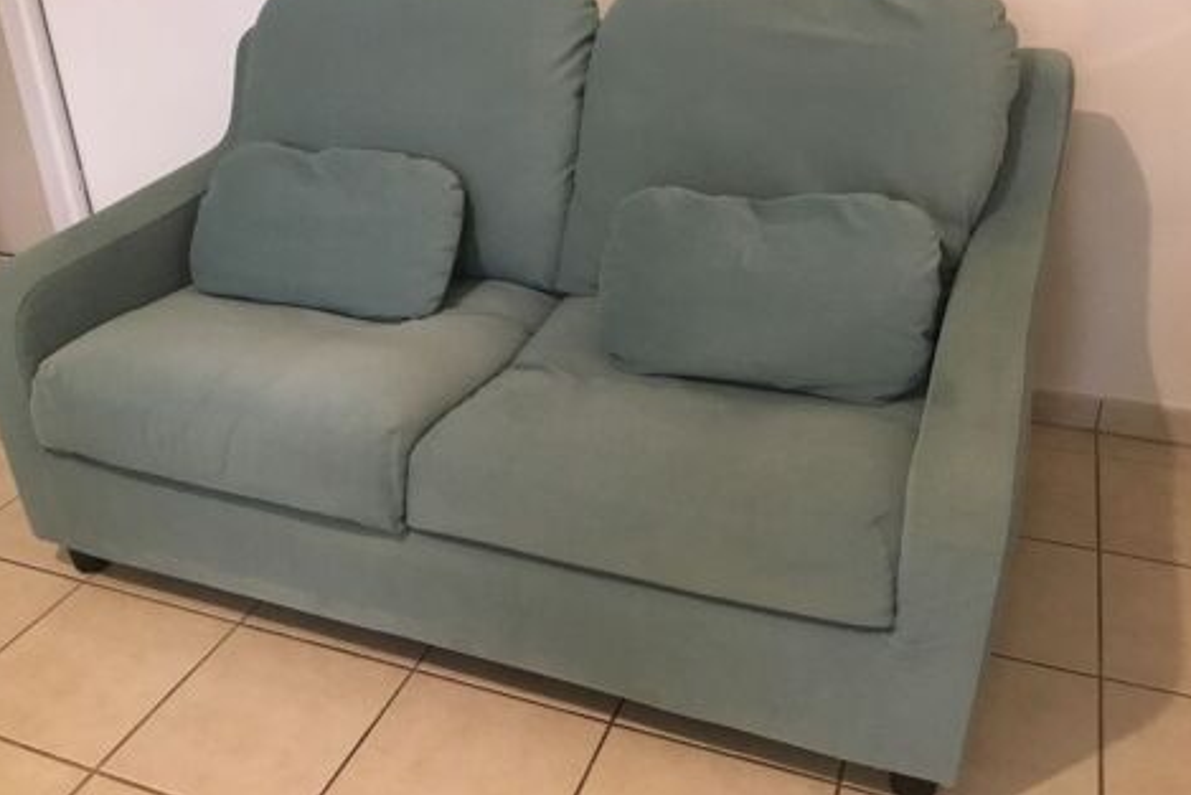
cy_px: 343
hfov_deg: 57.2
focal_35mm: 33
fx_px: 1092
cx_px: 584
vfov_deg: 39.9
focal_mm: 3.3
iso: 200
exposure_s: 1/17
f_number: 2.4
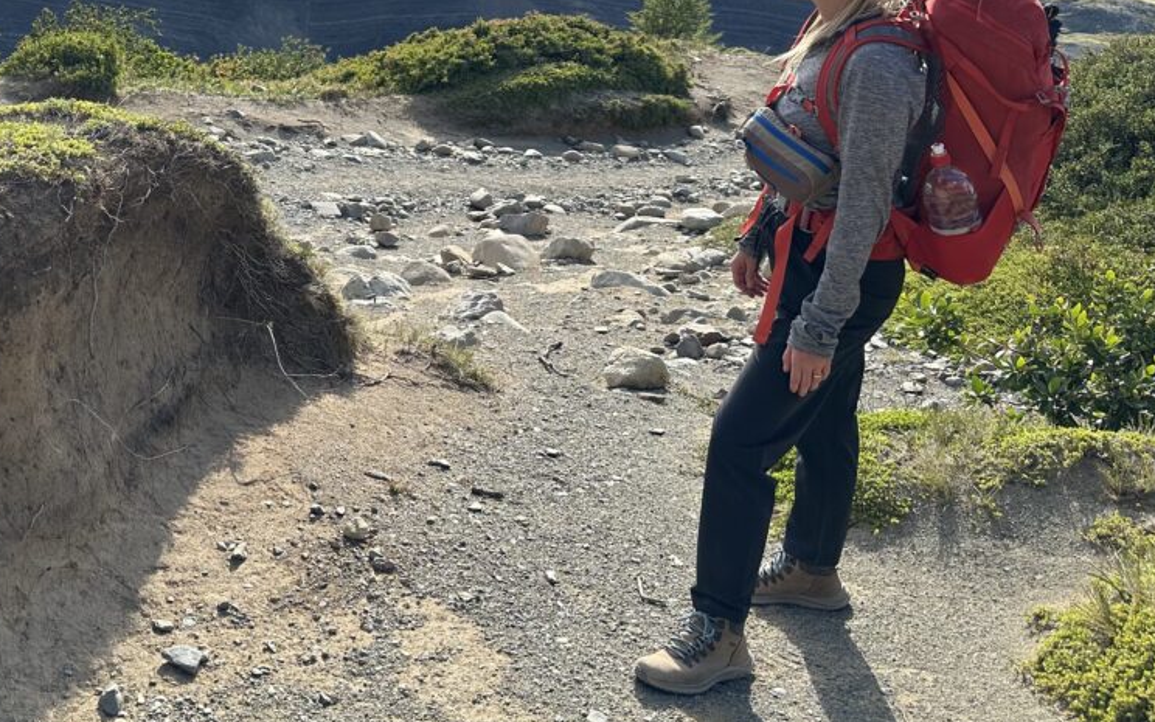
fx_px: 1259
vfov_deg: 31.3
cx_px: 289
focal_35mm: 40
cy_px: 155
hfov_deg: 47.4
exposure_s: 1/2155
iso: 80
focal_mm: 6.86
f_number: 1.78
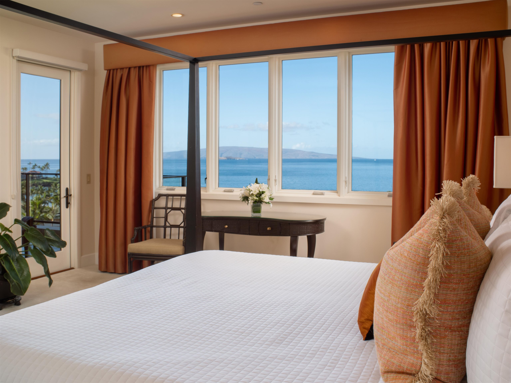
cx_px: 256
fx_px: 532
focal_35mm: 36
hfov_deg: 51.3
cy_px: 192
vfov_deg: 39.7
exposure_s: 1/125
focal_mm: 18
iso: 100
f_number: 8
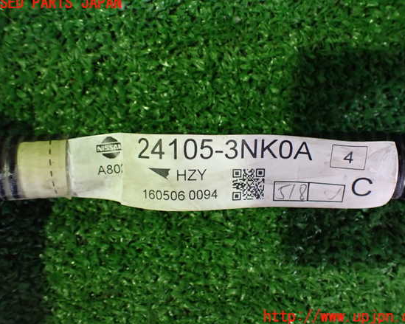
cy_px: 160
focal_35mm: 32
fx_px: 383
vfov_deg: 45.8
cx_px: 209
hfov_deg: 55.7
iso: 800
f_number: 2.3
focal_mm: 5.4
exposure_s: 1/50
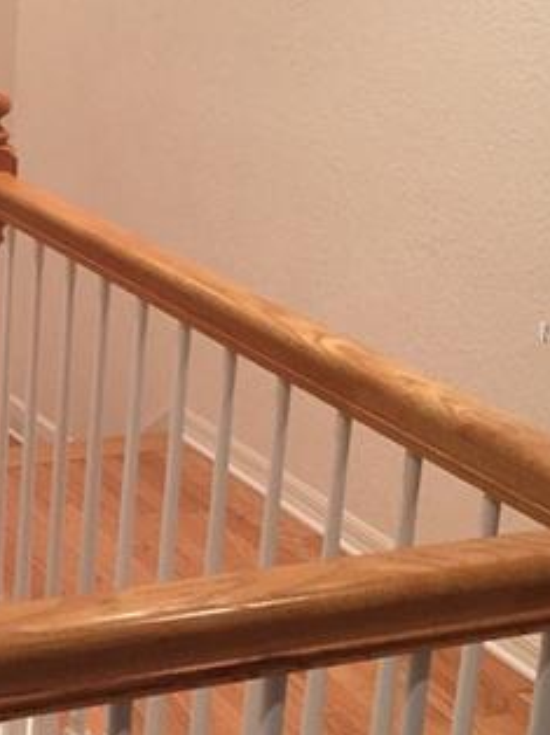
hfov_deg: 19.9
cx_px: -28
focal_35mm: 71
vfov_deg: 27.4
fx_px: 1506
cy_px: 332
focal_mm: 4.15
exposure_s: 1/30
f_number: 2.2
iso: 125
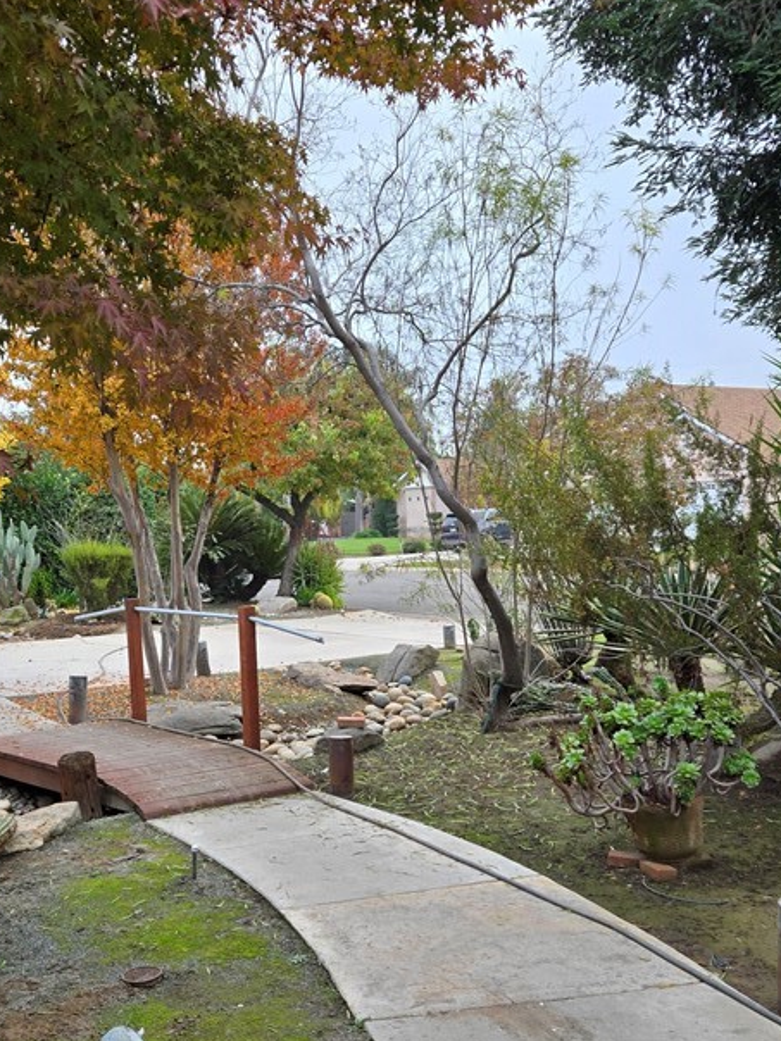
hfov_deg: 36.7
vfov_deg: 47.7
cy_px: 610
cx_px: 309
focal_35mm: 39
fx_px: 1173
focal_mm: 5.4
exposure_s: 1/786
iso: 80
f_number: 1.8
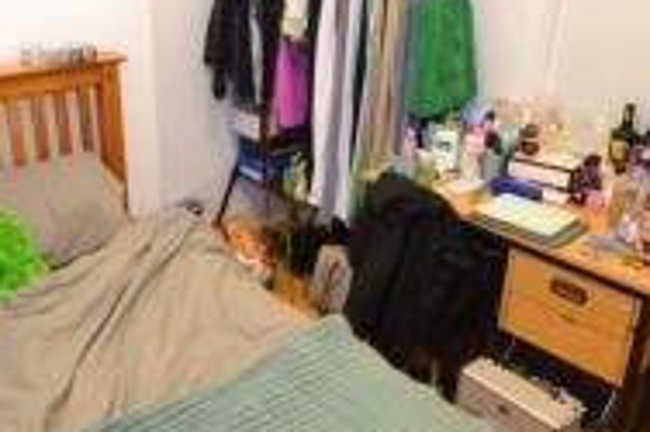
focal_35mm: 38
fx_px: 685
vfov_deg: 35.0
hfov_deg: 50.6
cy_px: 230
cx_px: 287
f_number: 3.5
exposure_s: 1/5
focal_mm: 10
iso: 800
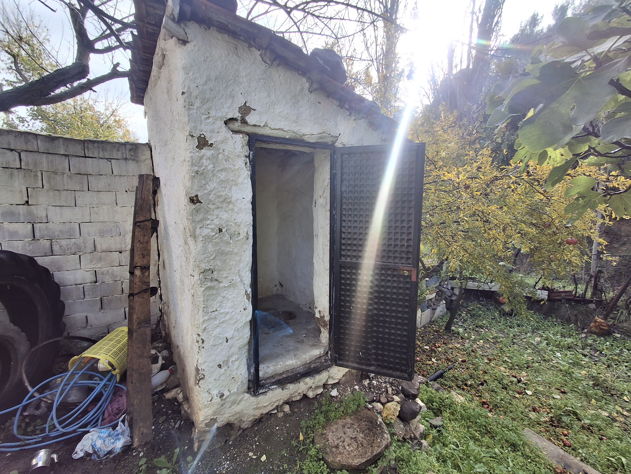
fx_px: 292
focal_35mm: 16
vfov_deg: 78.1
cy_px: 237
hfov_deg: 94.5
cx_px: 316
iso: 40
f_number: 2.2
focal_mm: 1.64
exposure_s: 1/192
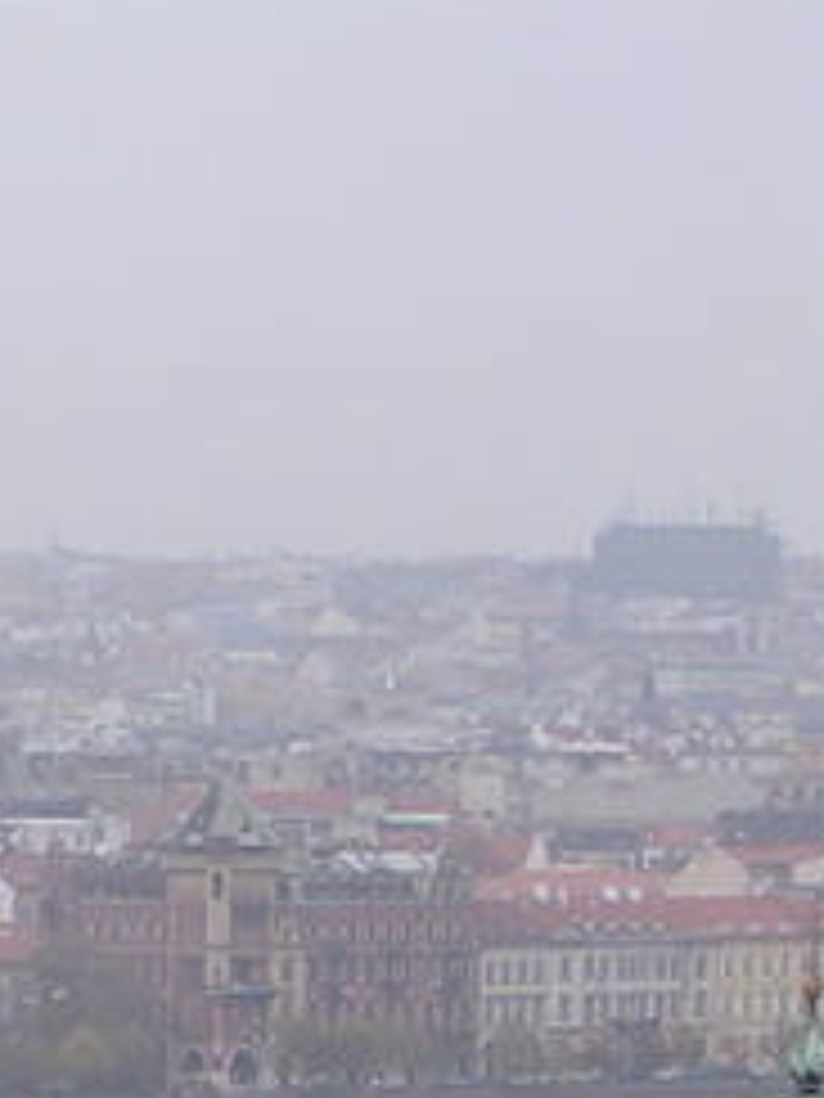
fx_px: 9585
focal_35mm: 302
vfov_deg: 6.5
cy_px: 1408
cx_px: -806
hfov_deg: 4.8
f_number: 3.7
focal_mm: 10.9
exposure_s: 1/146
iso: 100
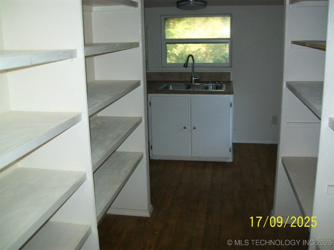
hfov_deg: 51.4
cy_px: 125
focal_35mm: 36
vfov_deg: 39.7
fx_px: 347
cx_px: 167
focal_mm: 6
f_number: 2.7
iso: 160
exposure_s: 1/60
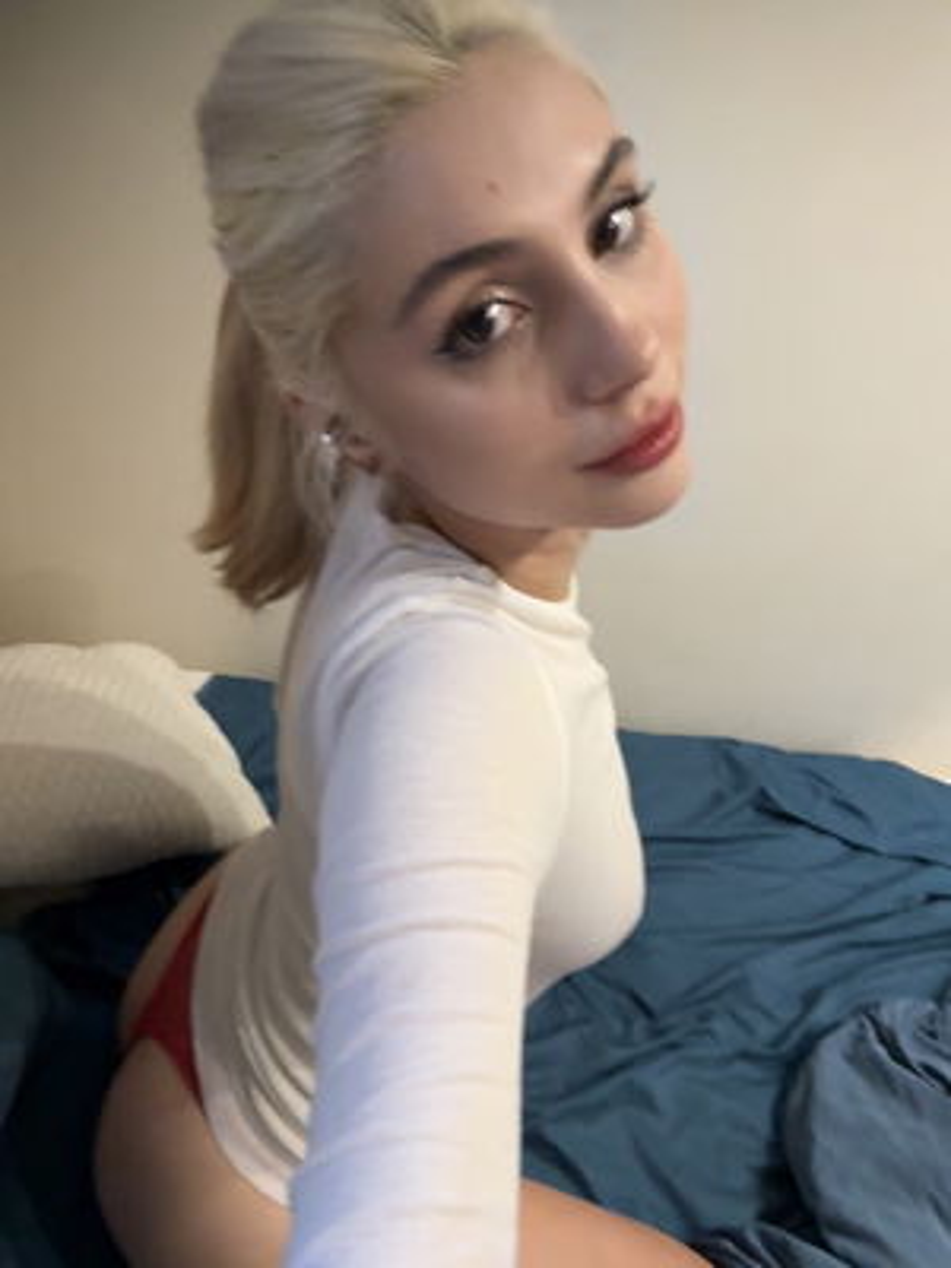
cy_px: 634
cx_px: 476
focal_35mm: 23
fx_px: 843
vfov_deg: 73.9
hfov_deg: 58.9
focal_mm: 2.69
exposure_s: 1/25
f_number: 1.9
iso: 400
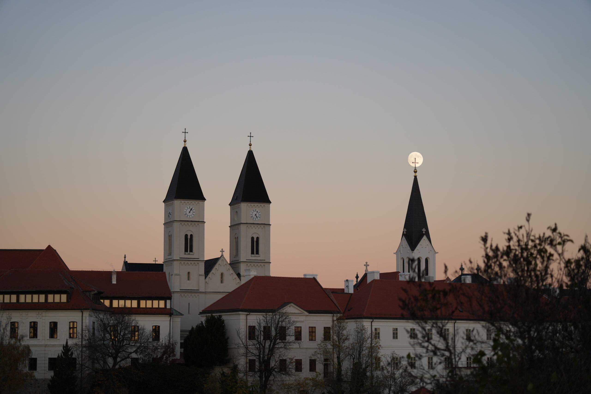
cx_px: 296
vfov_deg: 15.0
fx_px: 1494
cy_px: 197
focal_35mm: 91
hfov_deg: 22.4
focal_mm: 91
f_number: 4
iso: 160
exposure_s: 1/250
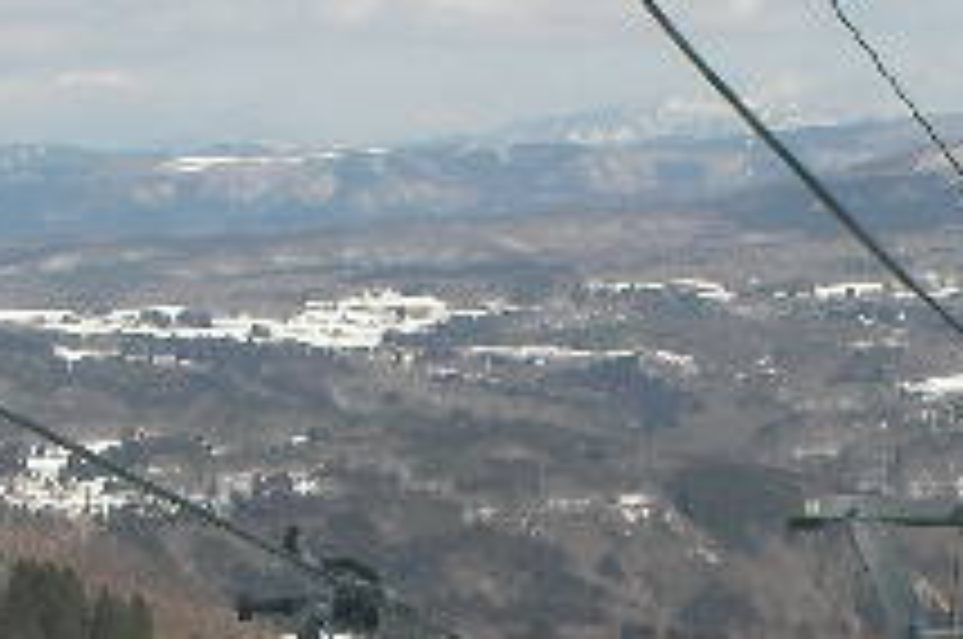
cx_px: 693
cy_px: 572
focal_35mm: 162
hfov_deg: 12.7
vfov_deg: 8.4
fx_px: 4327
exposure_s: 1/538
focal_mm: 8.7
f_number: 4.6
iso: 50
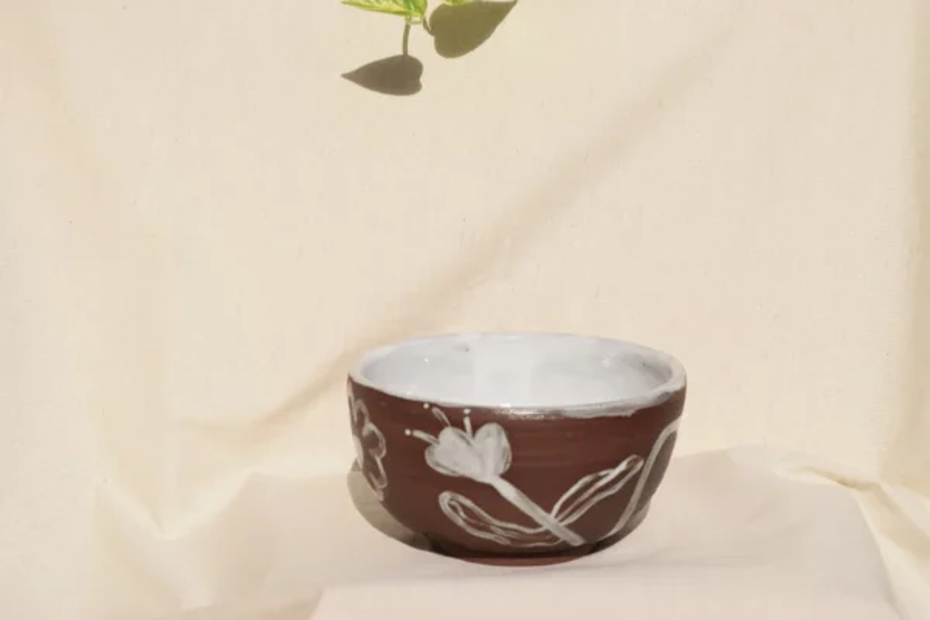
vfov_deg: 16.6
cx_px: 465
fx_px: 2131
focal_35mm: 82
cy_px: 310
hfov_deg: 24.6
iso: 200
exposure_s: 1/1250
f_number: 8
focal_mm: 55
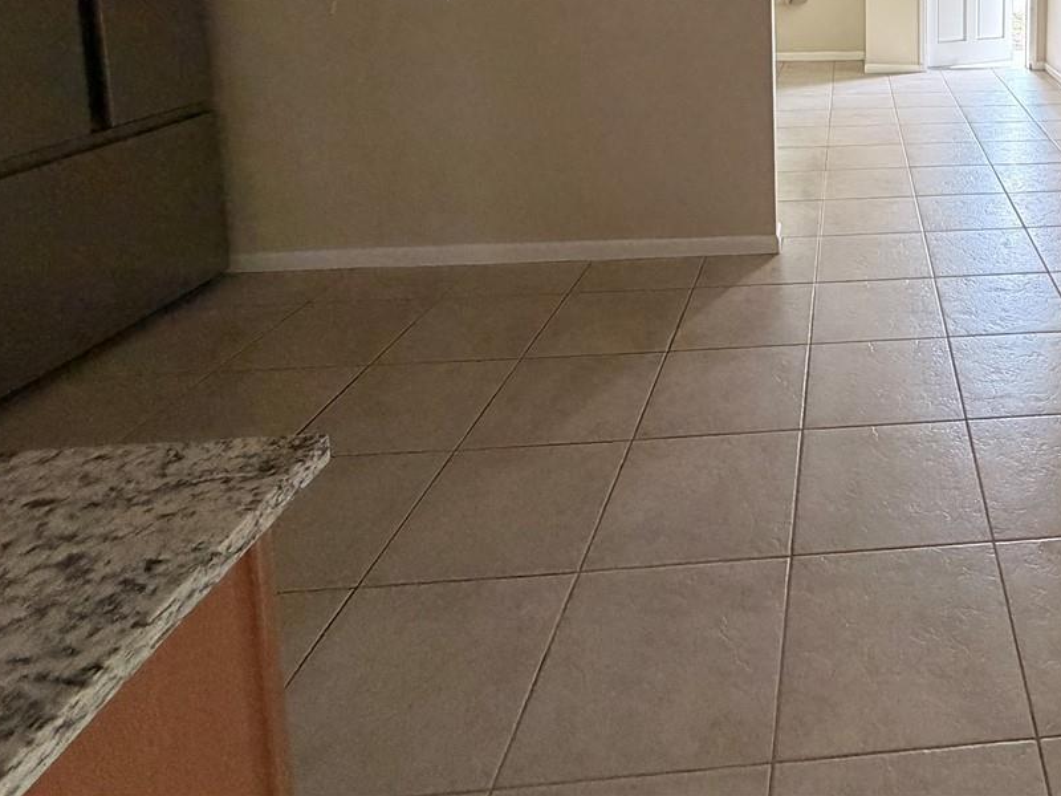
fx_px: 858
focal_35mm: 28
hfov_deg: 55.6
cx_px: 942
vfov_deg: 42.9
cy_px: 1
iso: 400
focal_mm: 2.22
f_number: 2.2
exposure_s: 1/60
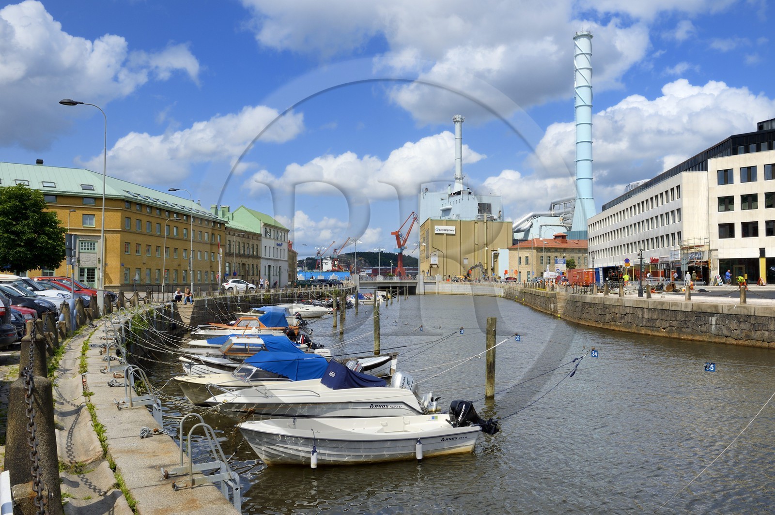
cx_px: 388
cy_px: 258
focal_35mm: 31
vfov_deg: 42.3
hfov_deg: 60.3
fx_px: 667
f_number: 16
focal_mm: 31
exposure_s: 1/320
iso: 200
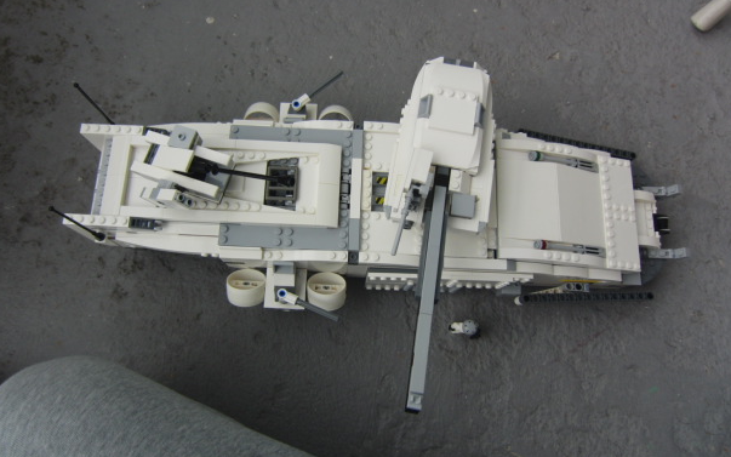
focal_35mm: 27
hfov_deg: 68.4
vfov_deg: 46.0
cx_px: 356
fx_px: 538
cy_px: 210
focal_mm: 4.3
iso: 100
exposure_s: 1/200
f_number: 3.2
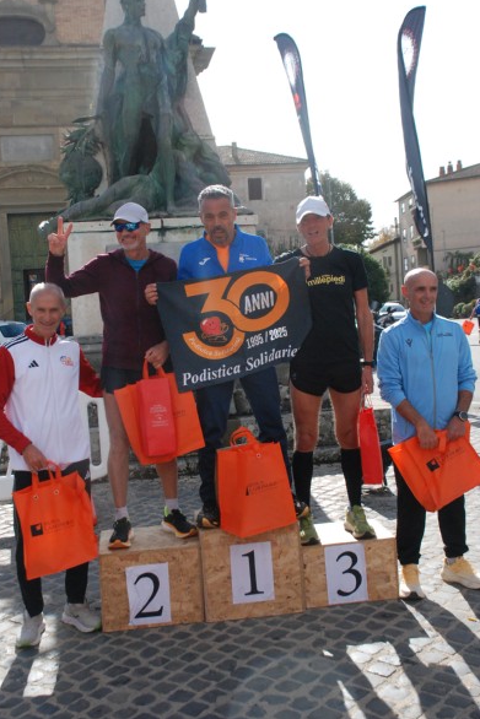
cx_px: 239
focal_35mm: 40
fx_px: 799
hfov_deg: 33.4
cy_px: 353
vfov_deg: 48.4
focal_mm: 26
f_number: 6.3
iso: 1000
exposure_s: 1/1600
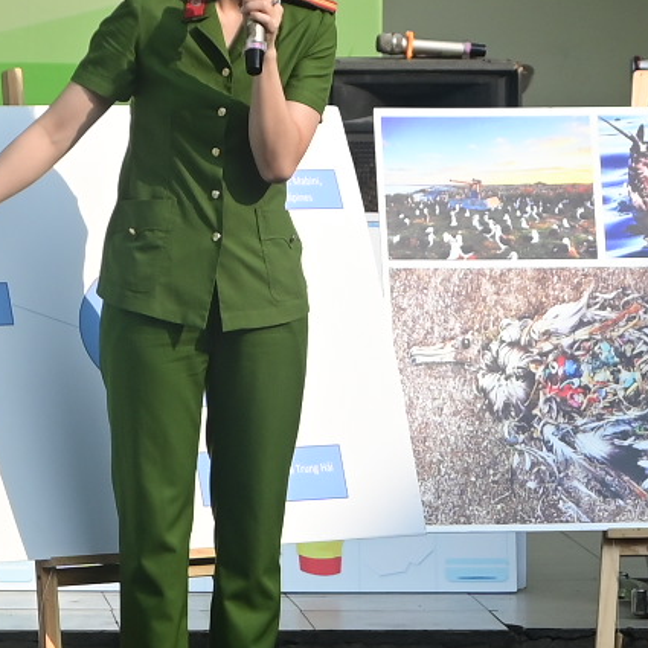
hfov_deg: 5.9
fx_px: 6248
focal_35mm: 295
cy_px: 152
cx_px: 308
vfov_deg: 5.9
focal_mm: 50
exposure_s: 1/500
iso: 160
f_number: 7.1
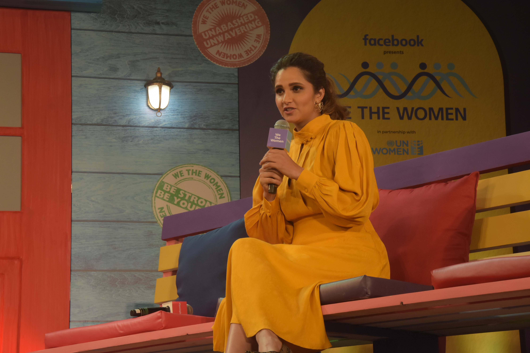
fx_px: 1369
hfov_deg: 21.9
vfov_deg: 14.7
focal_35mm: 93
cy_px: 176
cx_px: 265
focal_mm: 62
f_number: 10
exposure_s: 1/100
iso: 1000
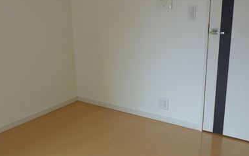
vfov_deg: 25.6
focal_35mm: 50
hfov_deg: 40.3
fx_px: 339
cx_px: 119
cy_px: 112
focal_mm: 5
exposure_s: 1/60
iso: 160
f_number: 3.1
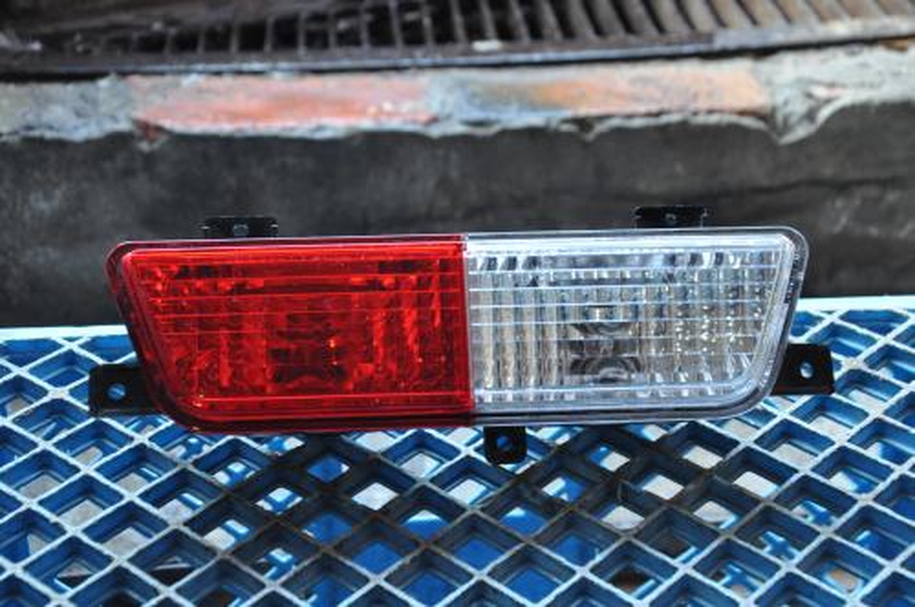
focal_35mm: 75
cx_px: 458
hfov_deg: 27.0
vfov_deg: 18.1
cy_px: 304
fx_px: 1904
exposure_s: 1/20
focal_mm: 50
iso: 1600
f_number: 5
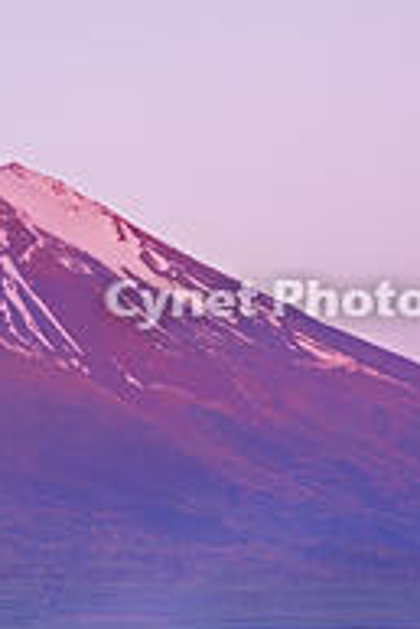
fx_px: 3424
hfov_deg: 7.0
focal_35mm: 196
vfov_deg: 10.3
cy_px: 756
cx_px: -39
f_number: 13
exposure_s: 1/3
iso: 100
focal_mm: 63
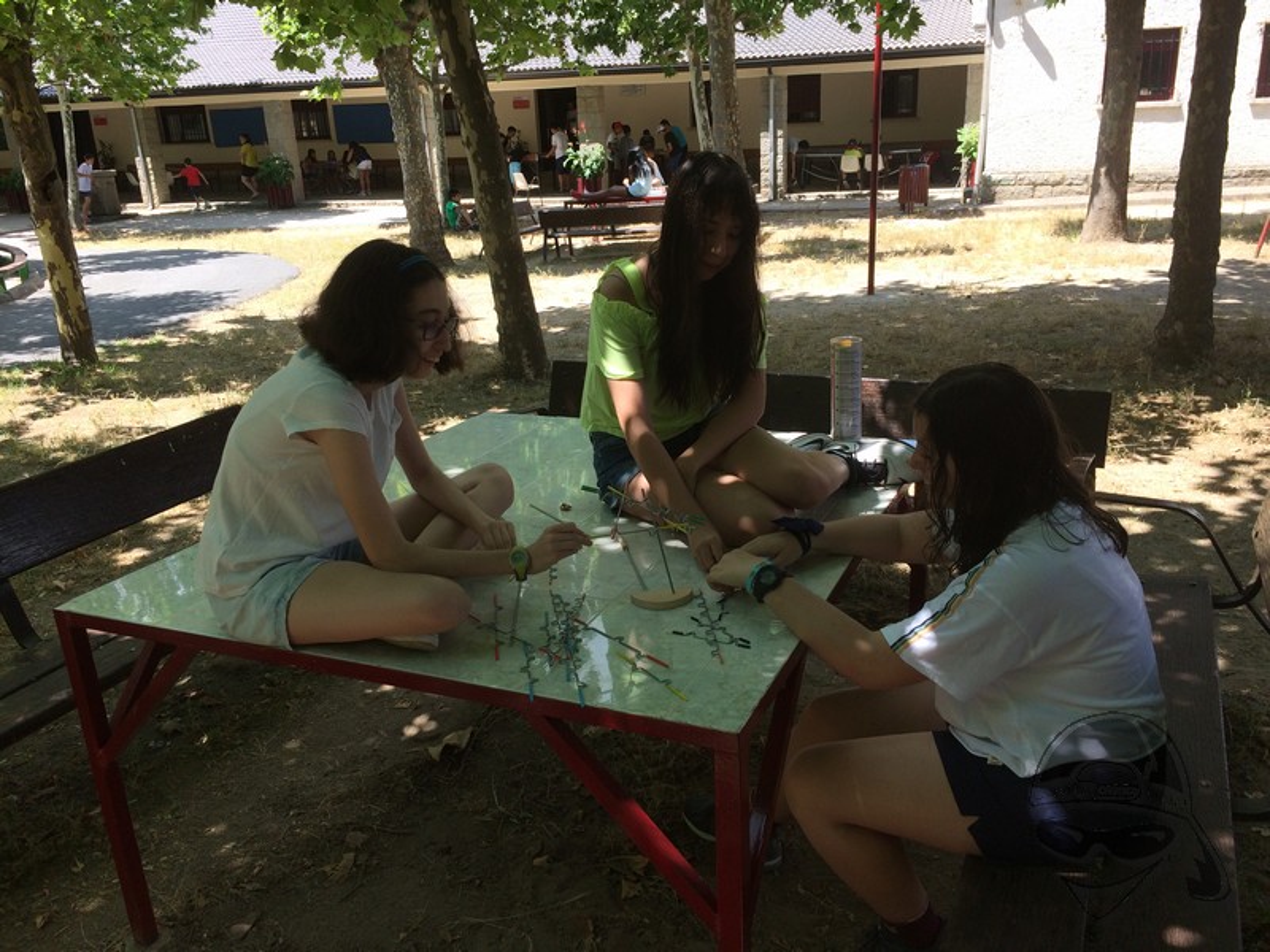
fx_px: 1064
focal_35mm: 29
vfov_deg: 48.2
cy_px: 476
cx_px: 635
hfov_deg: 61.7
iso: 32
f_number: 2.2
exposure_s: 1/554
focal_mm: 4.15
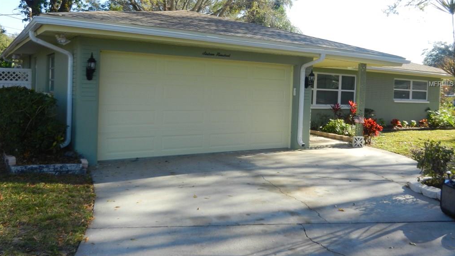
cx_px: 226
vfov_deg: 36.3
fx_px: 386
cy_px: 84
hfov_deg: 61.0
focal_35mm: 32
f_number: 3.6
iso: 160
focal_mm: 5.1
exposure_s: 1/500
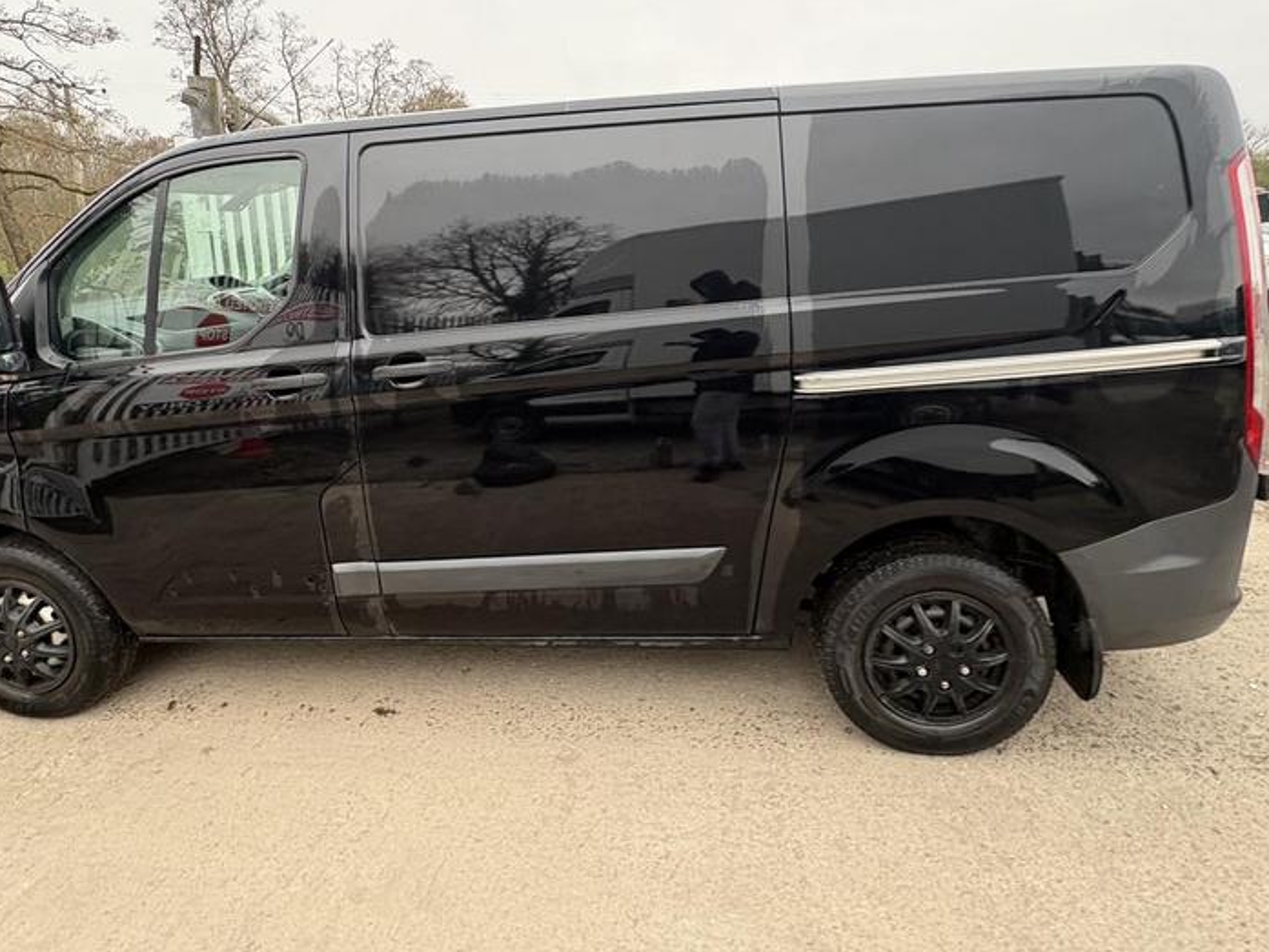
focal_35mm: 18
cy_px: 342
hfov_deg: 87.7
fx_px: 660
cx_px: 603
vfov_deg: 70.2
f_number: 2.2
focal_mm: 2.22
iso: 200
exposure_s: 1/99
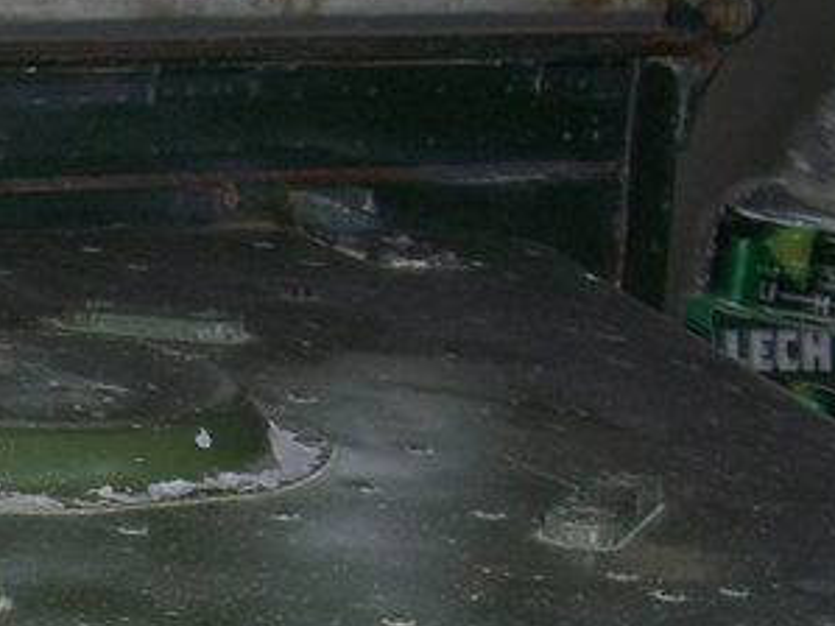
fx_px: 3135
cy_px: 830
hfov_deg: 14.5
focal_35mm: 130
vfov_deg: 11.1
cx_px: -251
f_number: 2.8
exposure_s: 1/60
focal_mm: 7.9
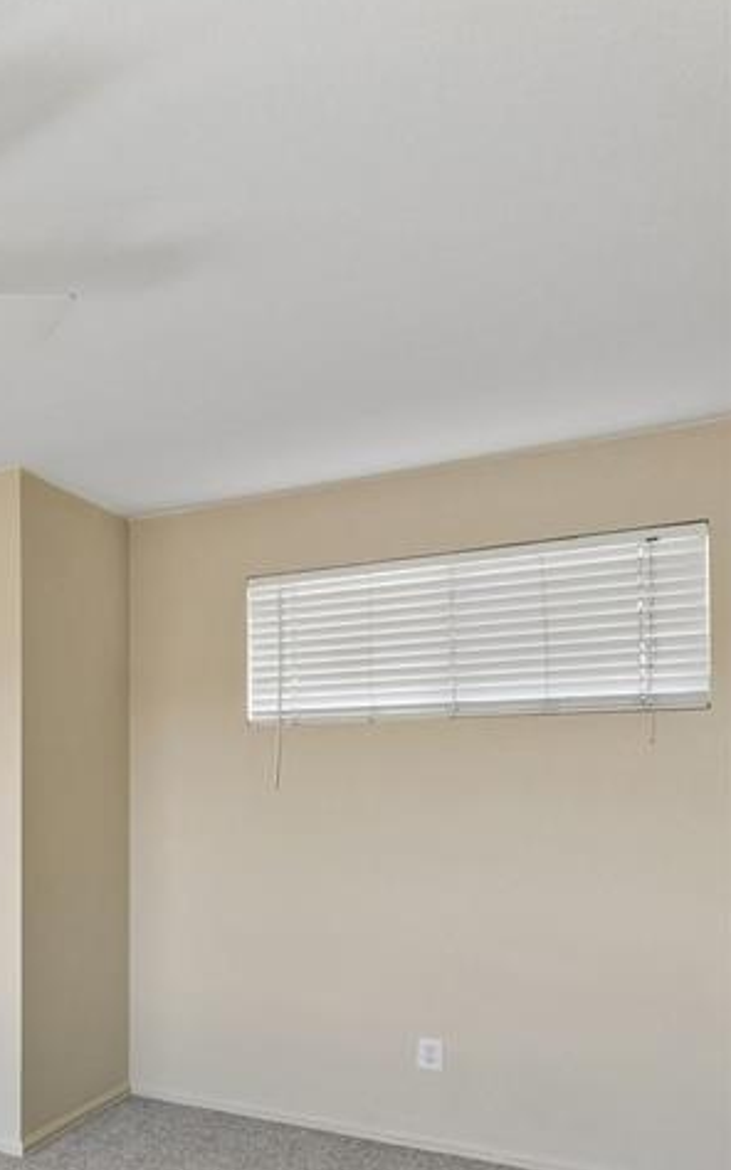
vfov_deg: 56.5
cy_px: 807
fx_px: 1053
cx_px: -528
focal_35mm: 33
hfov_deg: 23.5
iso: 640
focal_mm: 10
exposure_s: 1/50
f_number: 9
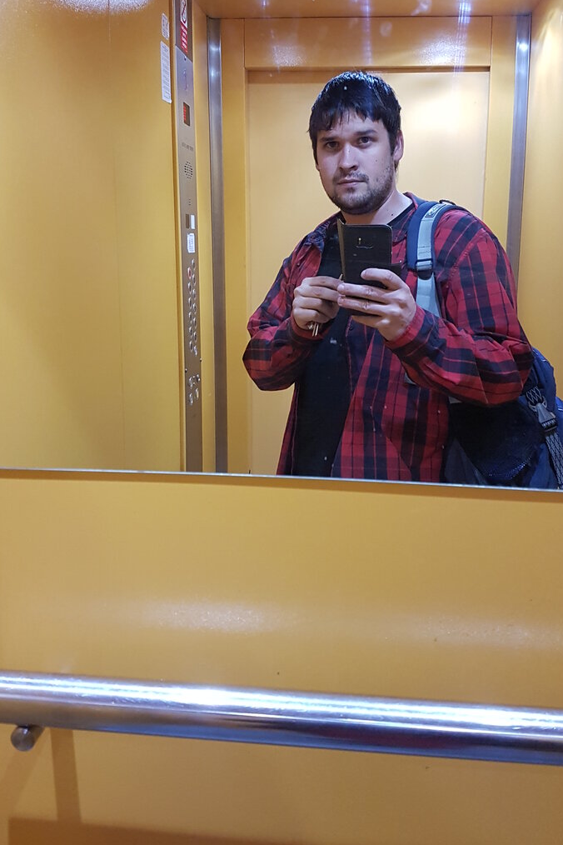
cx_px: 281
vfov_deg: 58.4
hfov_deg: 41.1
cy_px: 350
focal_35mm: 32
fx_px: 751
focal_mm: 4.2
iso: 200
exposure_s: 1/20
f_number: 1.7
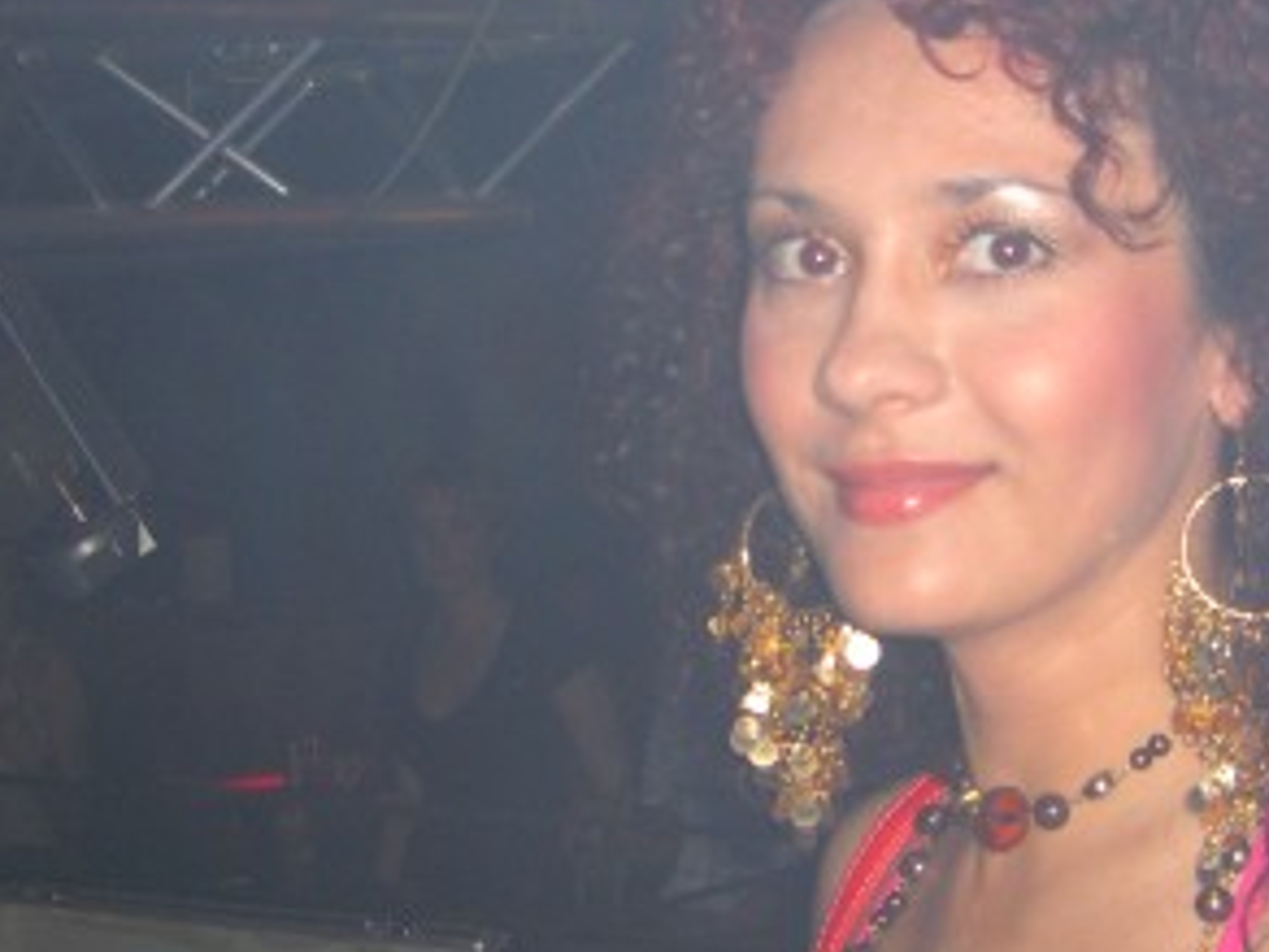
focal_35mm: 78
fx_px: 2859
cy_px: 491
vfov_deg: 18.9
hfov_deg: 24.9
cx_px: 869
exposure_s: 1/60
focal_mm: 7.9
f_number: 2.8
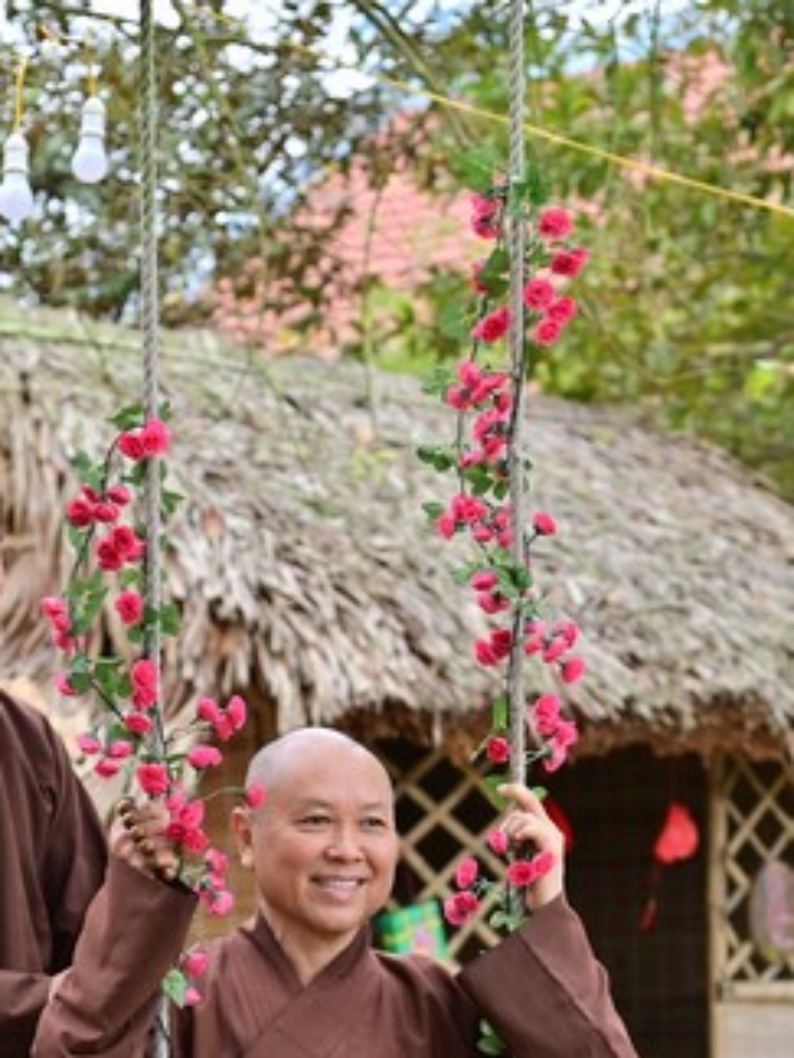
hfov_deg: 11.0
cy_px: 973
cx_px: 376
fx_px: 4129
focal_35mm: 135
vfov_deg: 14.4
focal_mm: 70
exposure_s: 1/200
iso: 160
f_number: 5
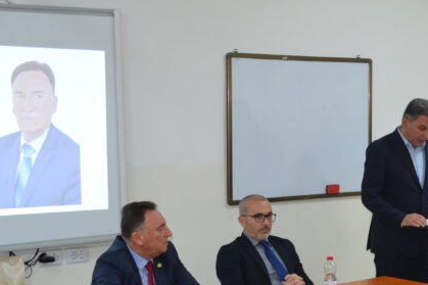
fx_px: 1046
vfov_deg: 15.4
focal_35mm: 88
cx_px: 337
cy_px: 233
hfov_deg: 22.8
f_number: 4
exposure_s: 1/60
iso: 560
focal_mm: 24
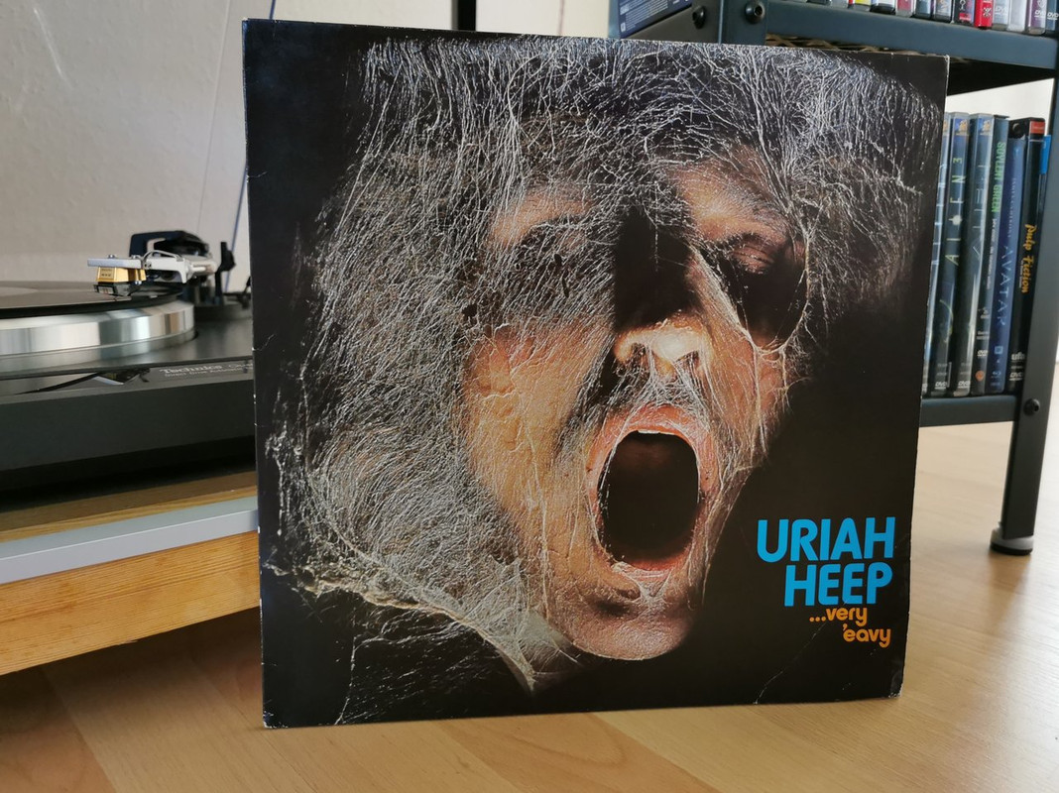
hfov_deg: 65.3
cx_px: 530
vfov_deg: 51.3
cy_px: 396
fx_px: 826
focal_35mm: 27
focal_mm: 5.56
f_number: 1.6
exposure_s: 1/100
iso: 200
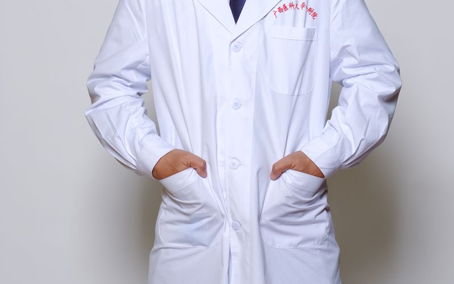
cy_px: 94
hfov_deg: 16.2
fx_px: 1597
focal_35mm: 129
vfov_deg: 10.2
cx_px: 228
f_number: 4
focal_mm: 56
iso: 250
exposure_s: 1/160
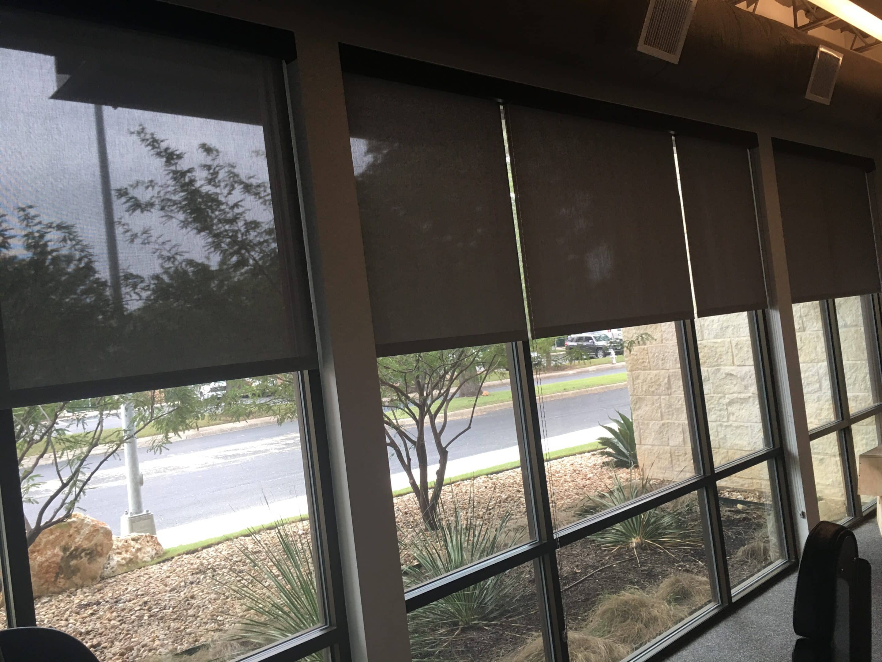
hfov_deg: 61.7
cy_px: 331
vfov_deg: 48.2
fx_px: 739
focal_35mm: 29
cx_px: 441
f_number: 2.2
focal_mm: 4.15
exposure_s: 1/30
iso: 40
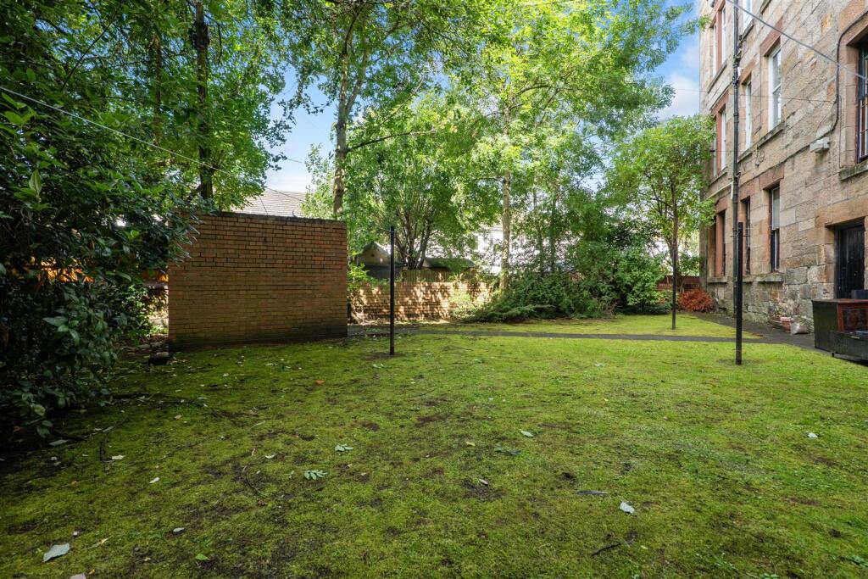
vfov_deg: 73.8
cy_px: 290
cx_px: 434
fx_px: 386
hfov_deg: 96.7
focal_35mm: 16
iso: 640
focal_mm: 16
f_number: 8
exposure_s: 1/160
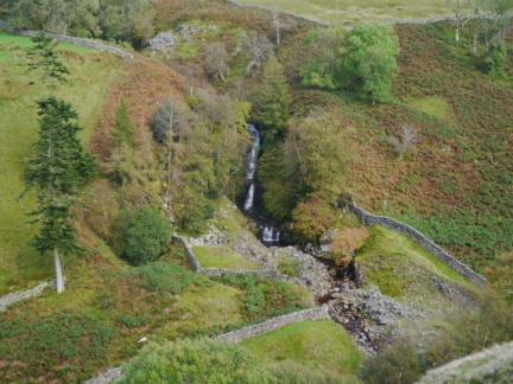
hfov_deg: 36.8
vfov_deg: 28.0
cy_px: 192
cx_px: 256
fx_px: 771
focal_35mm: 52
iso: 160
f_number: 5
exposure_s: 1/125
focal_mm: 26
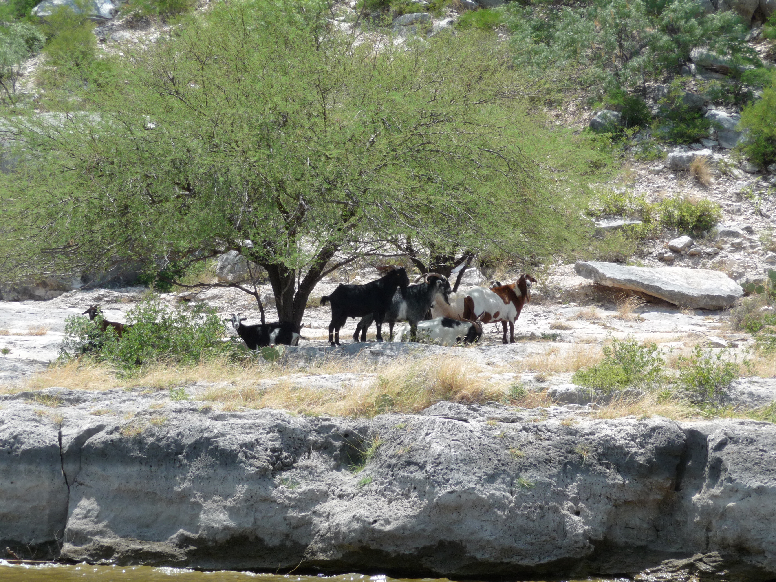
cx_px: 388
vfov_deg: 13.2
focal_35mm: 112
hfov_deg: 17.6
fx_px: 2511
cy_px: 291
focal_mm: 19.1
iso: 100
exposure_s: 1/320
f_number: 4.7
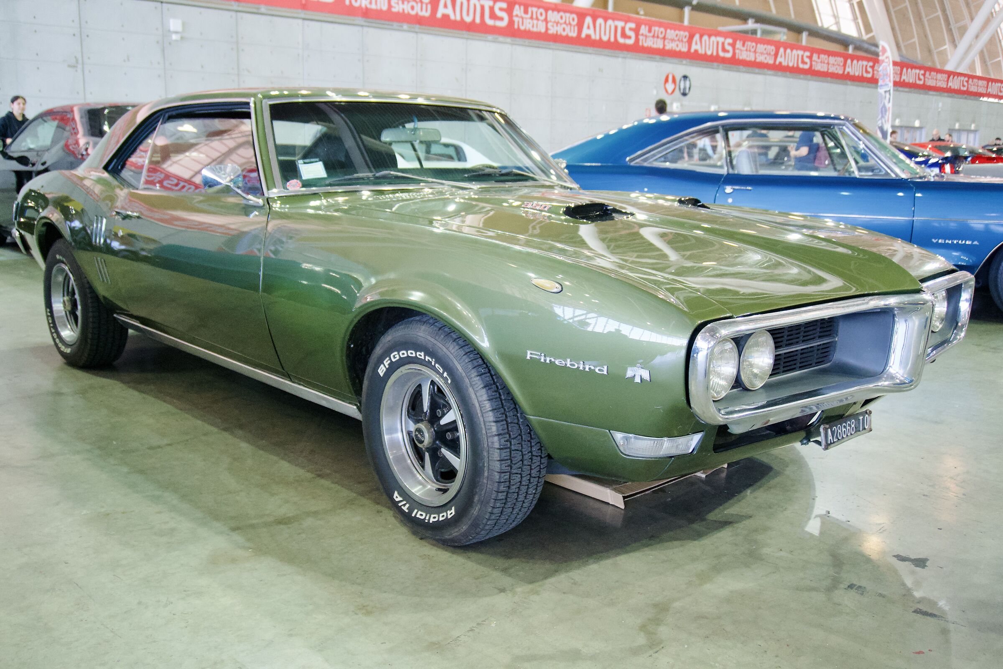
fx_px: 919
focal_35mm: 33
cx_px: 502
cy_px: 334
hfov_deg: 57.2
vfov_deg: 40.0
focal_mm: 22
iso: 2500
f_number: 4
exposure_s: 1/160
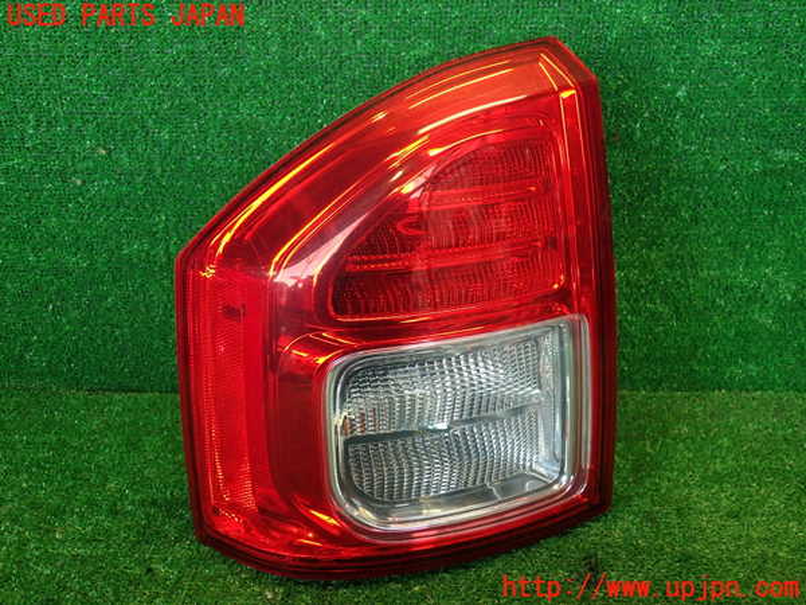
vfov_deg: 44.2
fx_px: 745
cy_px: 302
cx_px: 403
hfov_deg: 56.8
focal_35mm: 32
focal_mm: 5.79
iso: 200
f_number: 2.4
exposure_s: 1/40
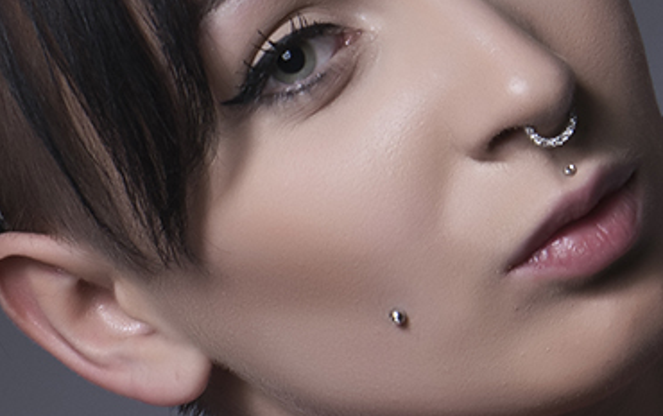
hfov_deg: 5.8
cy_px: 753
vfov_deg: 3.6
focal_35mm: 363
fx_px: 6569
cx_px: 667
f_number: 10
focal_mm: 55
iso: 100
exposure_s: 1/200
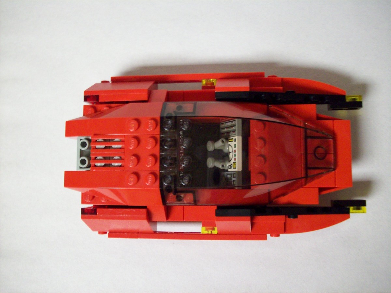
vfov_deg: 38.7
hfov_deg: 50.1
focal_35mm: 37
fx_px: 418
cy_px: 146
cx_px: 196
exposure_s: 1/13
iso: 160
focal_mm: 6.2
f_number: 2.8
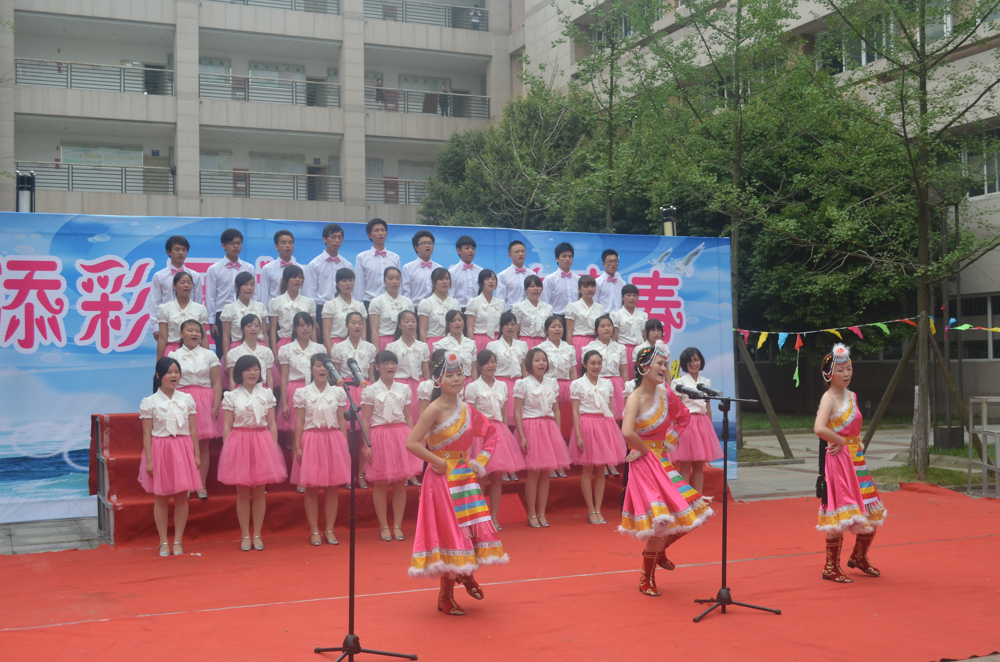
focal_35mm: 42
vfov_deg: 31.8
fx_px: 1164
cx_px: 500
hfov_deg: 46.5
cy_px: 331
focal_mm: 28
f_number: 7.1
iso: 200
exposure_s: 1/200
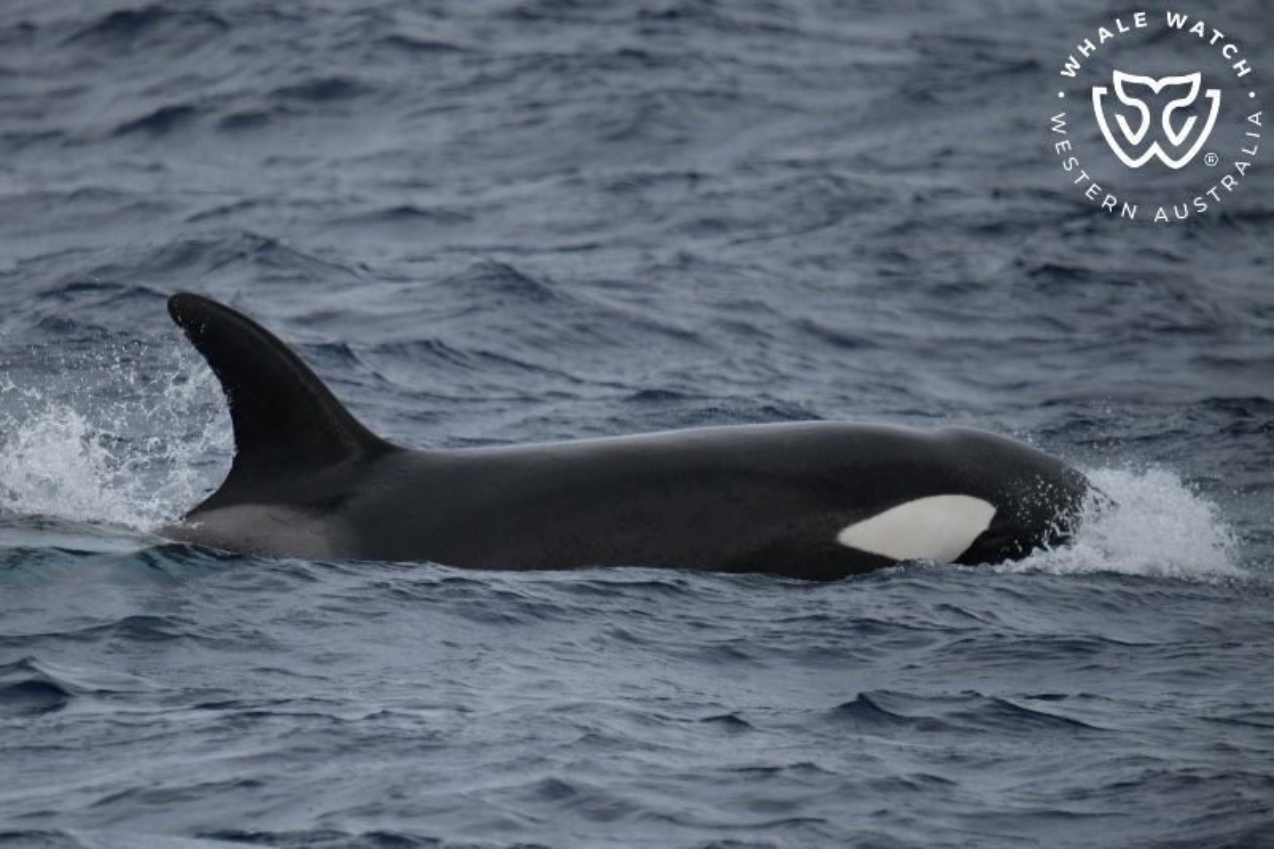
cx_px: 637
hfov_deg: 3.4
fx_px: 21228
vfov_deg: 2.3
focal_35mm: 600
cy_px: 424
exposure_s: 1/8000
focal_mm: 600
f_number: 6.3
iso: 1800
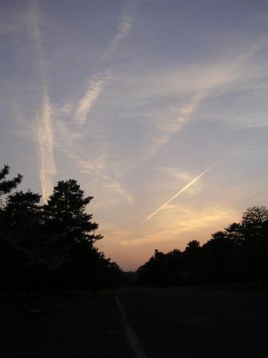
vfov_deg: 49.0
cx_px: 134
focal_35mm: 38
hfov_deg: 37.7
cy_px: 179
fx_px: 392
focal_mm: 5.8
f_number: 2.8
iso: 100
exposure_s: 1/219
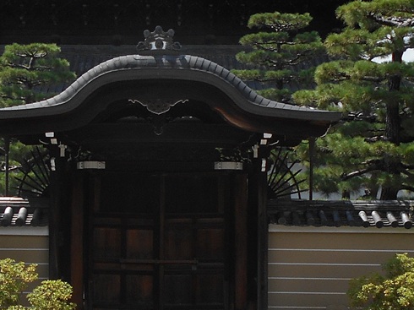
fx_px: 980
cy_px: 191
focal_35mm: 82
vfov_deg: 18.0
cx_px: 125
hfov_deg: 23.7
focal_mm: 4.6
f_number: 3.2
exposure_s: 1/800
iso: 80
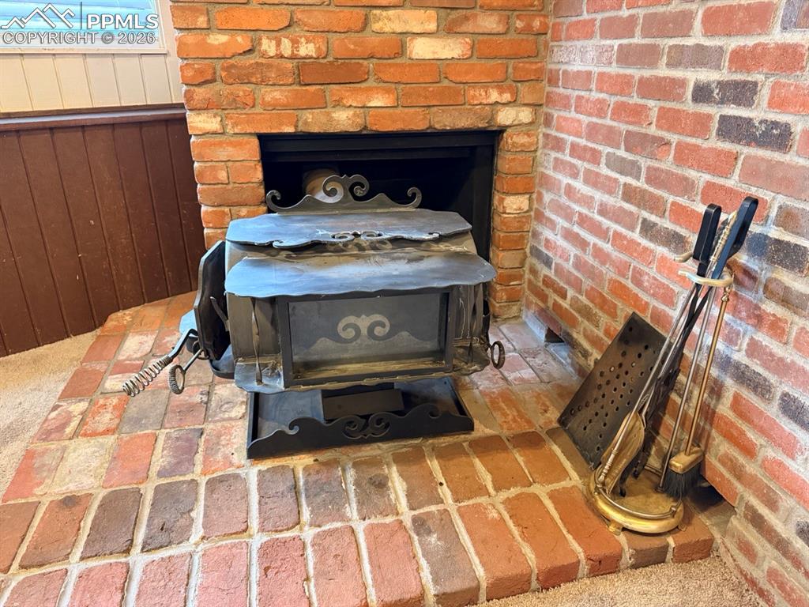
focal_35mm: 24
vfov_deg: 56.8
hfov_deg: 71.6
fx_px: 561
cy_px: 304
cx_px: 404
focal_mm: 6.76
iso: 640
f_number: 1.78
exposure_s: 1/40
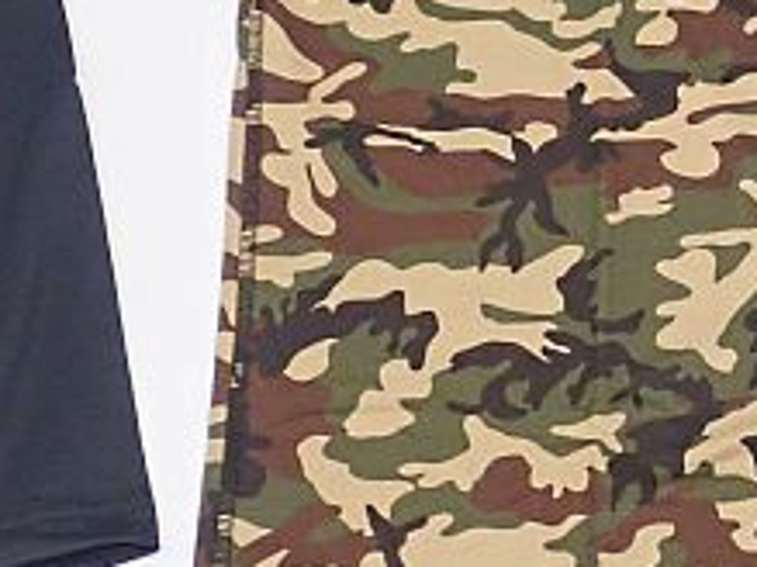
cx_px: 875
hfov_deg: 13.2
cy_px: 100
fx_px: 3191
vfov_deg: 10.1
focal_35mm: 146
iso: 800
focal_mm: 7.34
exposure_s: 1/40
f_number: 2.8
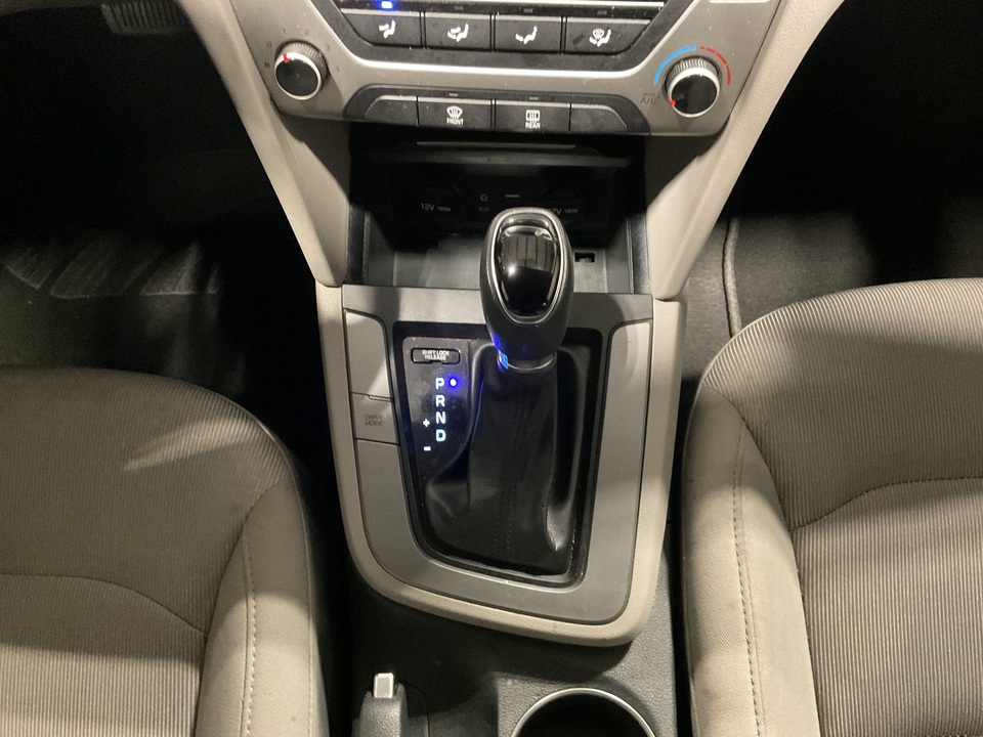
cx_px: 492
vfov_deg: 48.2
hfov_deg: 61.7
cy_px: 368
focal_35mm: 29
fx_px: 824
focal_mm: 3
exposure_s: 1/24
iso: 500
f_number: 1.8
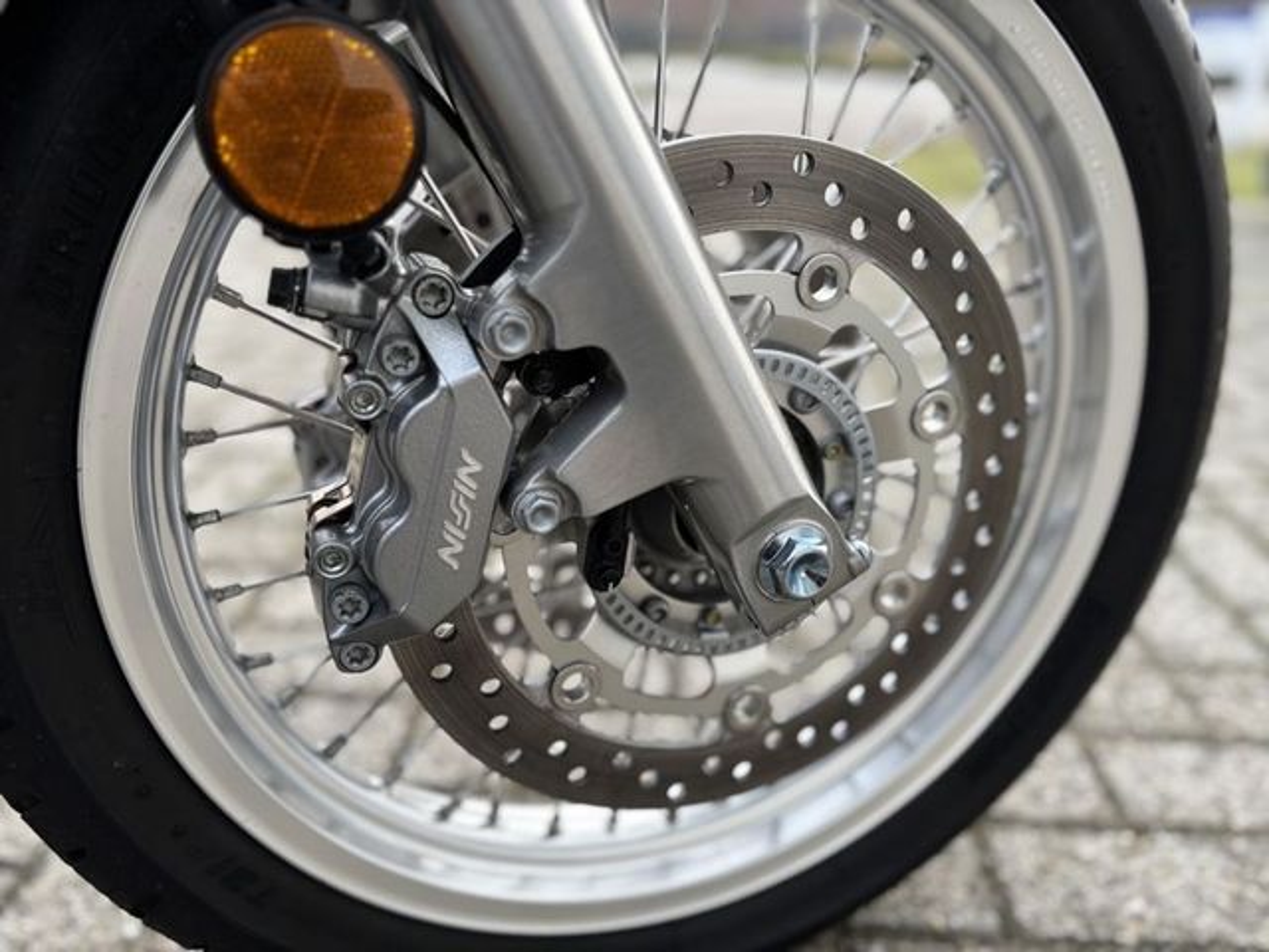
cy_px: 476
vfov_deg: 53.1
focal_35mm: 26
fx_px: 953
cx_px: 634
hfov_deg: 67.3
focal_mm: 5.96
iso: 64
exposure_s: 1/121
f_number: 1.6
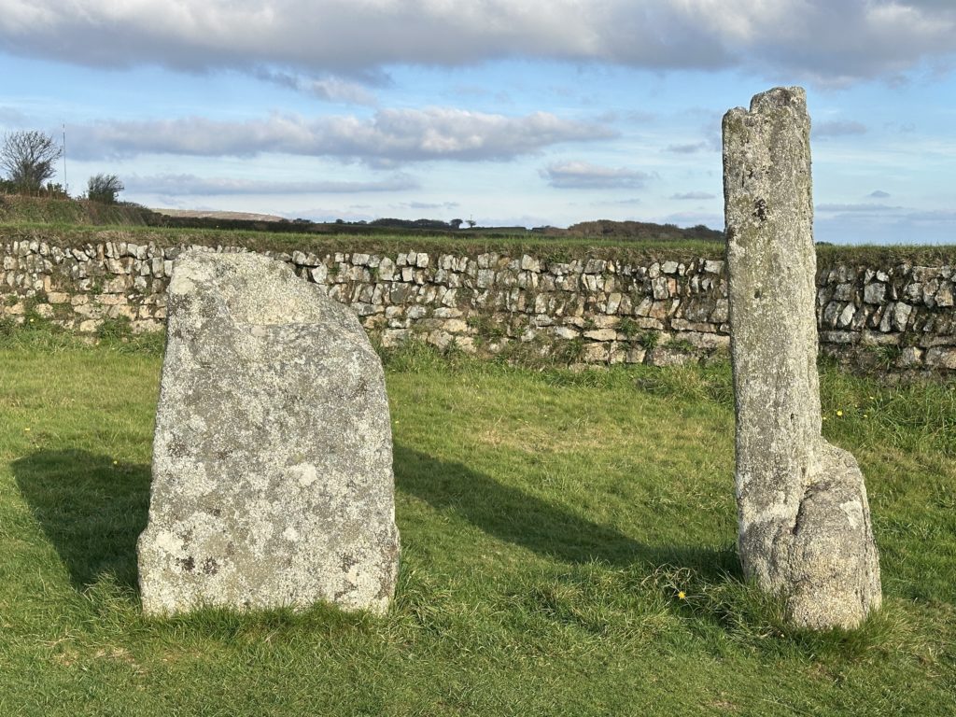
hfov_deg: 39.7
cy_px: 358
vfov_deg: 30.3
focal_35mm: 48
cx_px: 478
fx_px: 1326
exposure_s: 1/2469
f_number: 1.78
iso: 64
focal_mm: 6.86
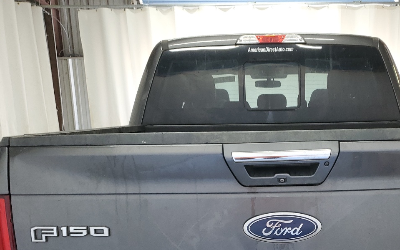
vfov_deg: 26.5
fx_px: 501
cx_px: 282
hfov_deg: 42.6
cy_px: 247
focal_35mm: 46
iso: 52
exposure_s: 1/60.2
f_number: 1.5
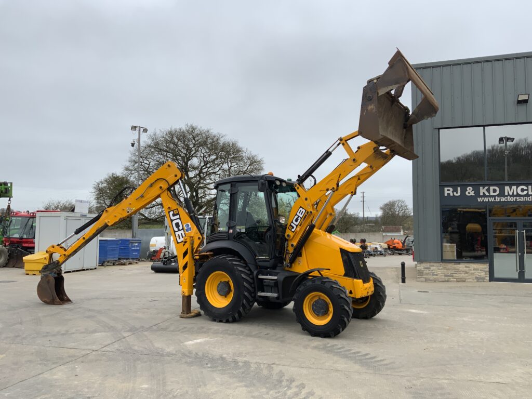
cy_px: 200
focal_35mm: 29
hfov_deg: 61.7
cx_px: 266
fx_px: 446
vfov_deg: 48.2
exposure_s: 1/192
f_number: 1.8
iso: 16
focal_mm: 3
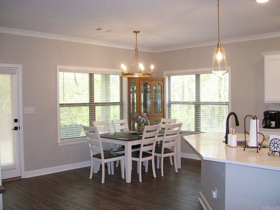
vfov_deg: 39.7
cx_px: 140
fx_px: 291
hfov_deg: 51.4
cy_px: 105
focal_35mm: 36
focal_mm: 6
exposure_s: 1/64
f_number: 2.7
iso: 140
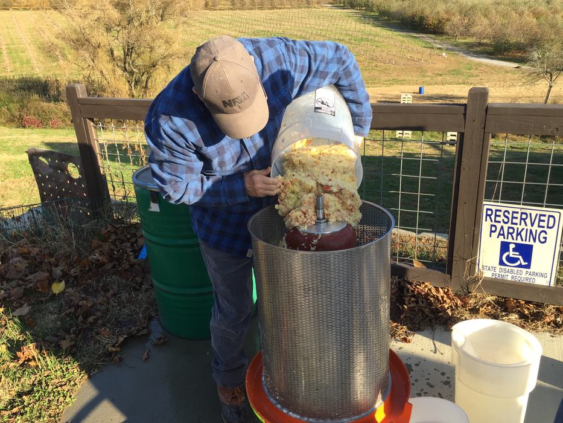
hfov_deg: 61.7
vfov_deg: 48.2
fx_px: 472
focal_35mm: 29
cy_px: 212
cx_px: 282
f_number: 2.2
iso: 32
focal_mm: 4.15
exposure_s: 1/488
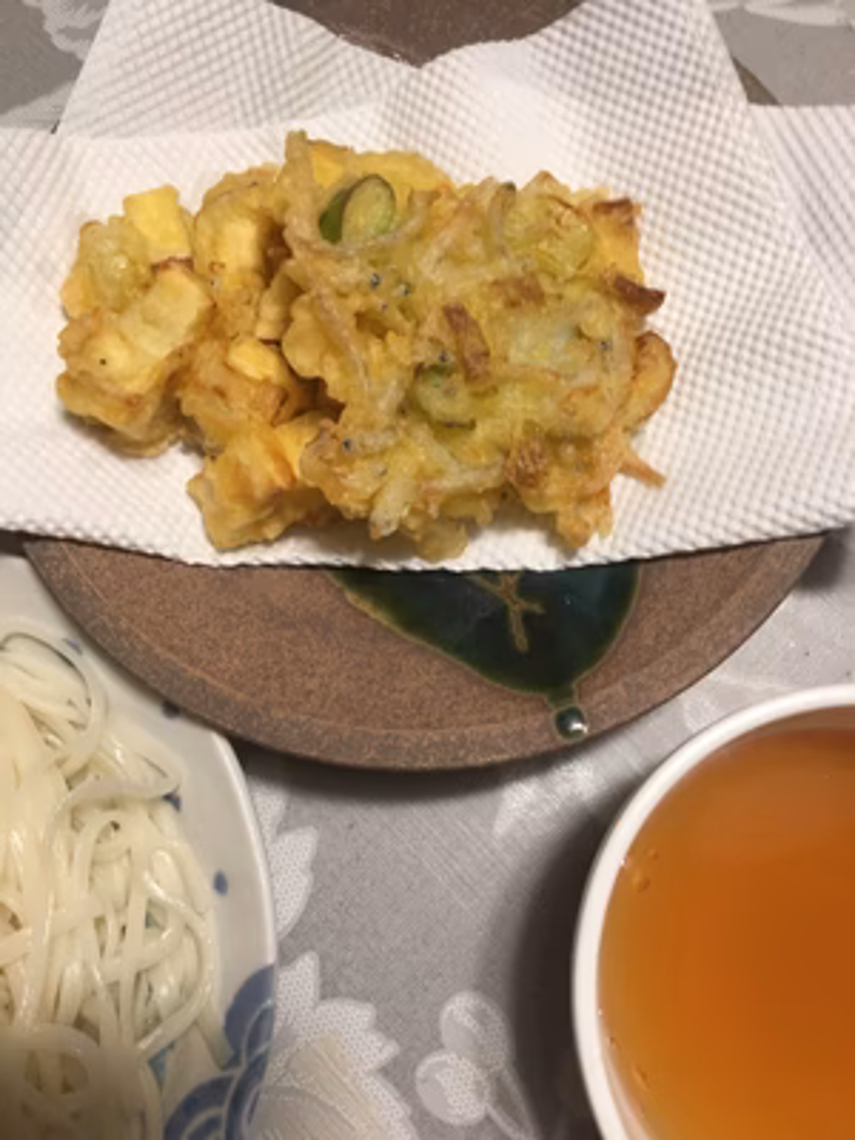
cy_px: 570
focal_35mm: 29
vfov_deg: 61.7
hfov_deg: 48.2
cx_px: 428
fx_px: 955
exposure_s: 1/33
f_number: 2.2
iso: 80
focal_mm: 4.15
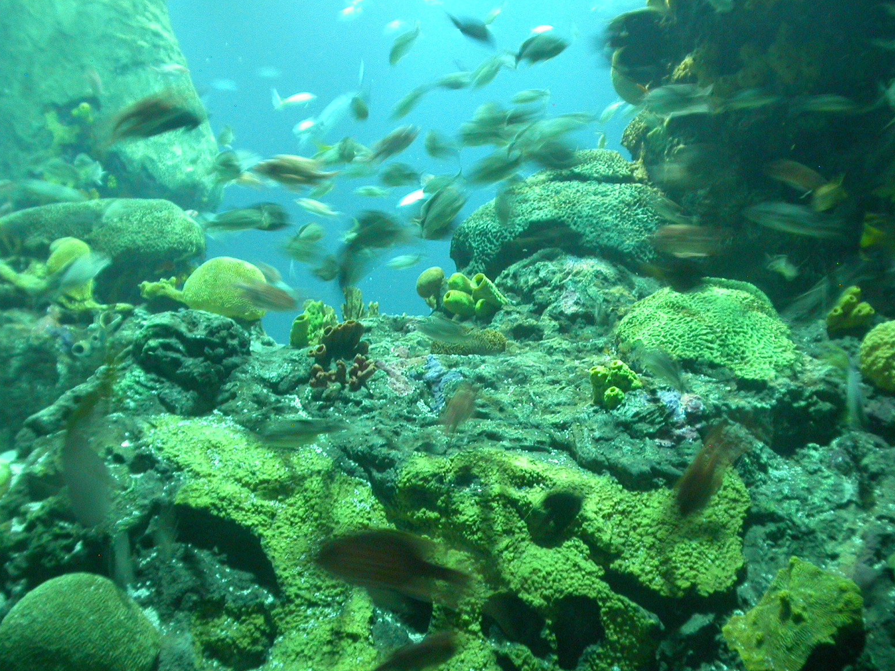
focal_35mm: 39
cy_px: 329
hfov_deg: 47.9
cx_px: 442
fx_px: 1008
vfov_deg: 36.8
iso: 400
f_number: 2.6
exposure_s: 1/2.3
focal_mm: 7.85
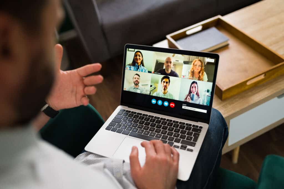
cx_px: 142
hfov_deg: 54.4
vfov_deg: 37.9
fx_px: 276
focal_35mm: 35
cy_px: 94
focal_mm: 35
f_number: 1.8
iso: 400
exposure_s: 1/160
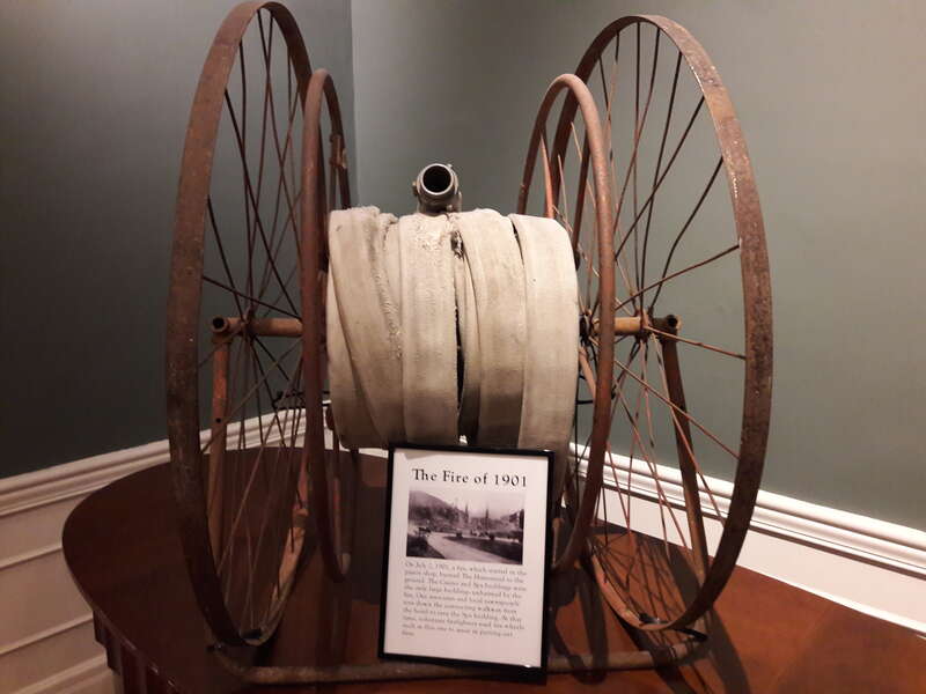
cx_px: 463
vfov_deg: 49.7
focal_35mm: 28
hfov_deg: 63.4
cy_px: 347
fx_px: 749
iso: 160
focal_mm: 3.7
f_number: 1.9
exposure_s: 1/24
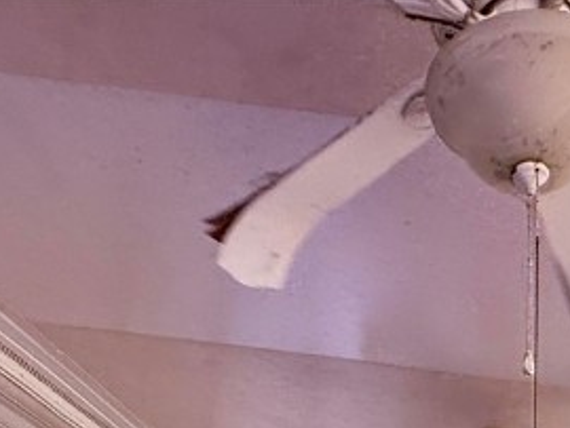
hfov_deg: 34.4
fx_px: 873
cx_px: 496
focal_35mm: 53
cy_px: 803
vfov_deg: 19.4
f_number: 2.2
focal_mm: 2.22
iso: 100
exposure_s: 1/99
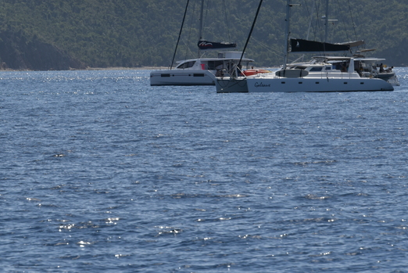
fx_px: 5002
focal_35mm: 441
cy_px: 1
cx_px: 31
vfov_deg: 3.1
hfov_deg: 4.7
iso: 100
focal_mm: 180
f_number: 11
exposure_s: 1/500
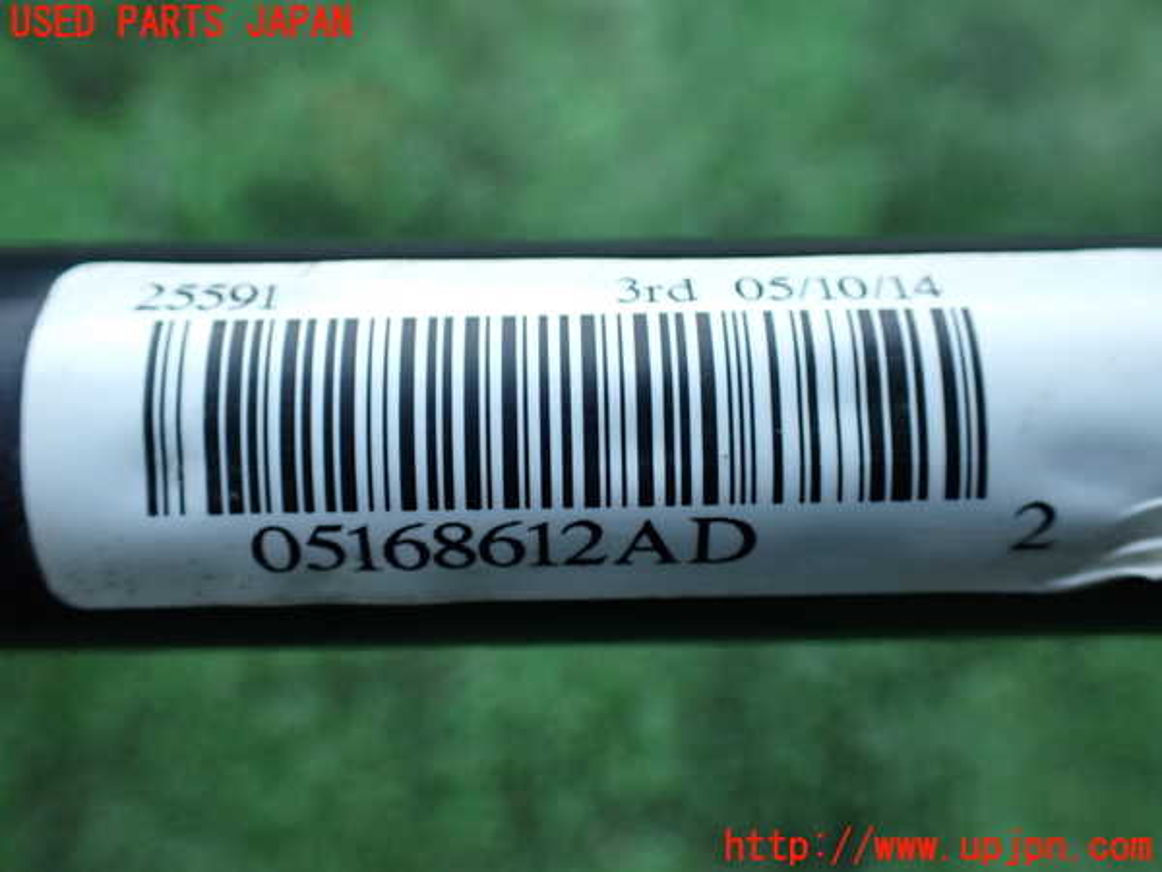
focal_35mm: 30
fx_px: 1007
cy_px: 436
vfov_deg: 46.8
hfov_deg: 60.0
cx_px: 581
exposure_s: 1/125
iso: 200
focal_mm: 5.4
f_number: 2.3
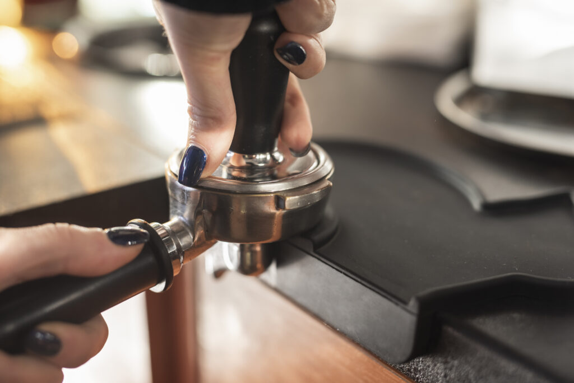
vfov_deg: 27.0
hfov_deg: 39.6
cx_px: 287
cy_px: 192
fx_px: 798
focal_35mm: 50
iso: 400
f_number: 2.5
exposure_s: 1/200
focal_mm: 50
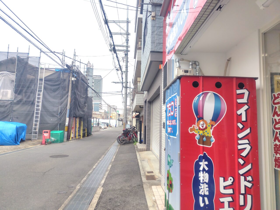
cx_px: 140
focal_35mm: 23
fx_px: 186
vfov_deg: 58.9
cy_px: 105
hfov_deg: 73.9
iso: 50
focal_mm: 5.6
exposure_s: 1/1191
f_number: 1.9
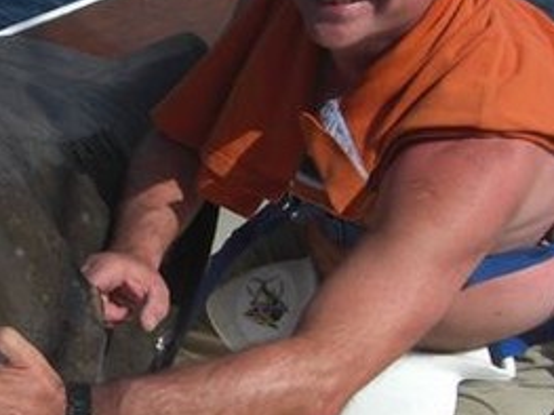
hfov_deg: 20.9
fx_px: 1456
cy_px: 230
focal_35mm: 91
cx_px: 19
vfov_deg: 16.2
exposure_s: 1/320
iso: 80
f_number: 8
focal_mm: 7.9
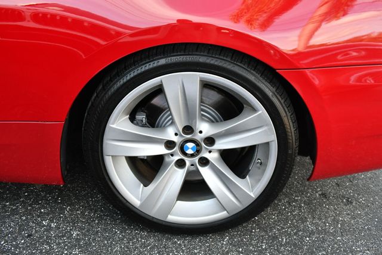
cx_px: 191
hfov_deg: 53.1
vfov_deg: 36.9
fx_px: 382
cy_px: 128
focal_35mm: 36
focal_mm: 18
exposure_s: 1/250
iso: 400
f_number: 4.5
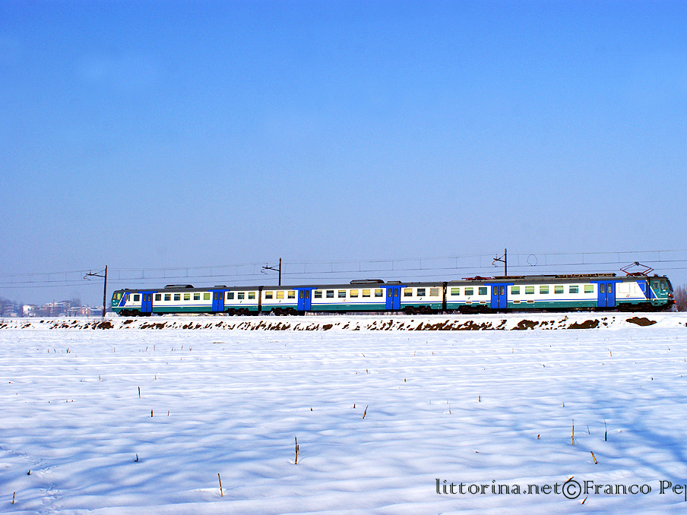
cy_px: 258
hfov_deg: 38.9
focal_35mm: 49
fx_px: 972
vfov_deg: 29.7
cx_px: 352
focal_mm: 30
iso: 200
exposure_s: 1/640
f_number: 10
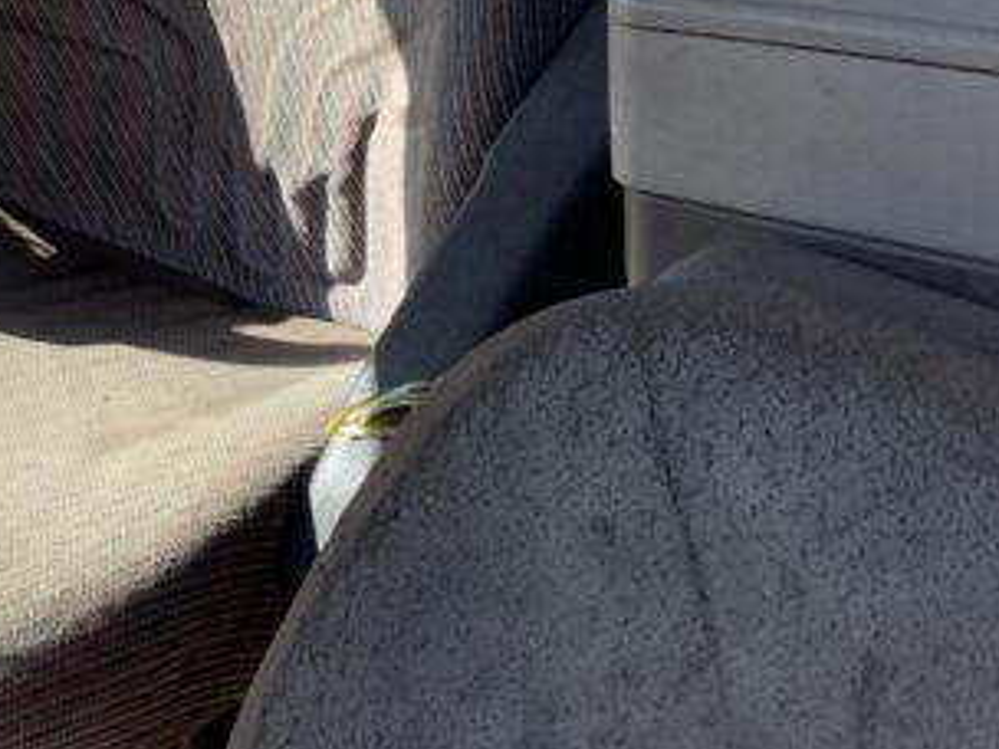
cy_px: 197
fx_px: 1760
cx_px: 105
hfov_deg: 30.3
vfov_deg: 23.8
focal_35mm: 61
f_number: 1.8
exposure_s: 1/327
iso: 16
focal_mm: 3
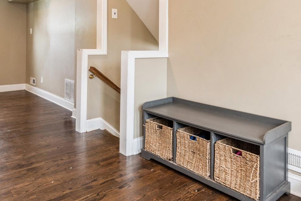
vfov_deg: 44.0
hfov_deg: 63.6
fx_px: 242
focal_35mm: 29
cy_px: 59
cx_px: 161
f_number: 11
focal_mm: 14
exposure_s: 1/8
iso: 400
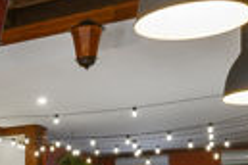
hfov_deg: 21.3
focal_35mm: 87
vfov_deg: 14.5
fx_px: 599
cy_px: 259
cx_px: -67
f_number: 7.1
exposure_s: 1/6
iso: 320
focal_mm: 14
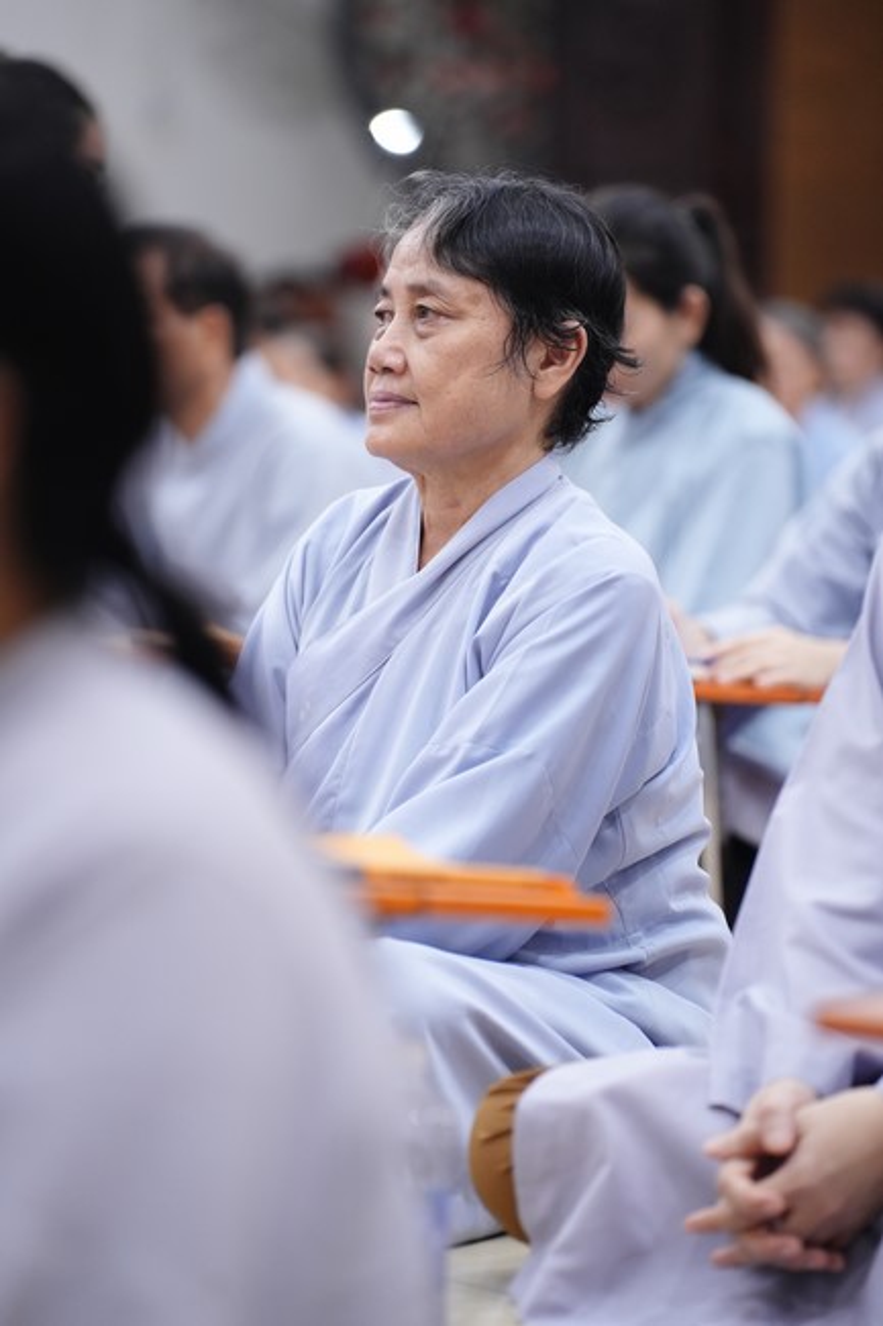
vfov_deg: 13.7
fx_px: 5521
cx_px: 442
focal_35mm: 150
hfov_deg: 9.1
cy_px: 663
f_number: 2.8
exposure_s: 1/80
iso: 2500
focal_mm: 150
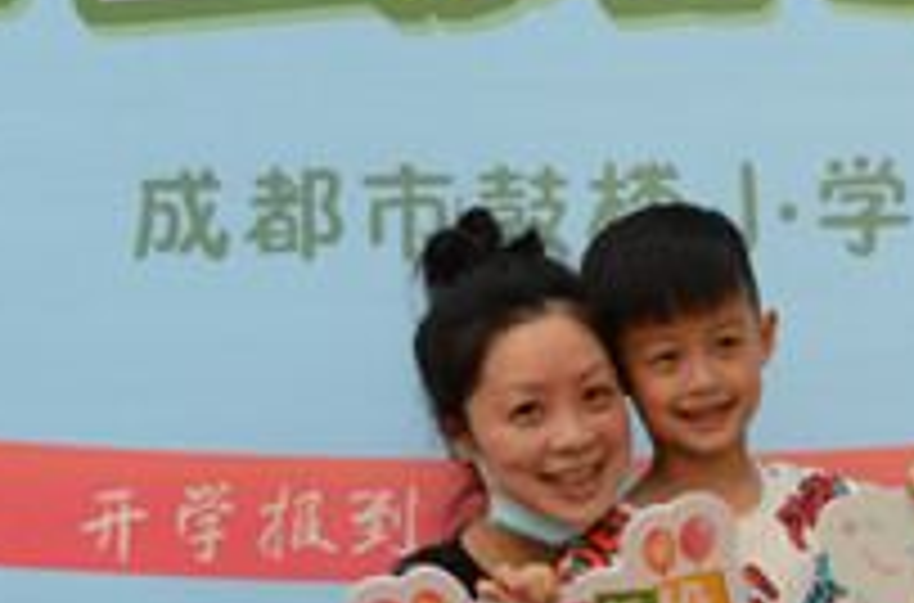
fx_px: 3366
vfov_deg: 10.2
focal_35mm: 133
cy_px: 317
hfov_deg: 15.5
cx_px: 455
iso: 100
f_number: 6.3
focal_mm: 30
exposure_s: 1/160
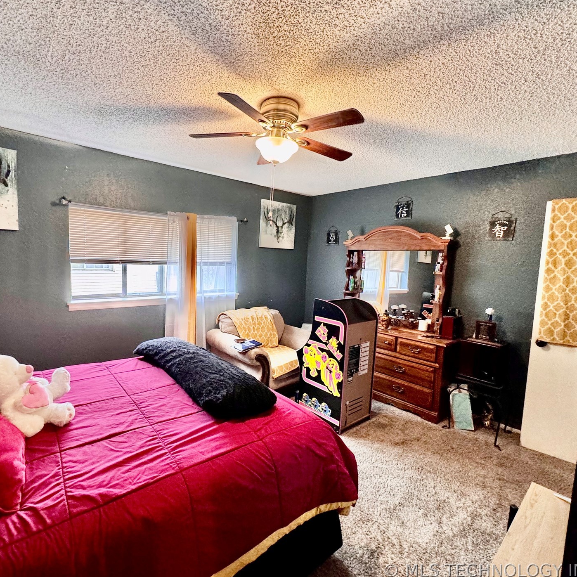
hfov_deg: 83.6
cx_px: 254
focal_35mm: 17
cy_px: 287
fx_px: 321
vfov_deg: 84.0
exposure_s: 1/60
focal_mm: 2.22
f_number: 2.2
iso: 250
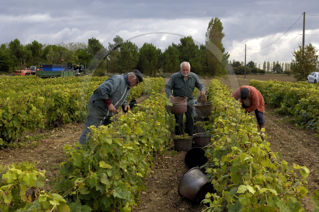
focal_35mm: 51
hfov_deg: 38.9
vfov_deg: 26.4
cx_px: 160
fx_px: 451
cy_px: 106
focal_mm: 34
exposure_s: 1/160
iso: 100
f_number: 6.7
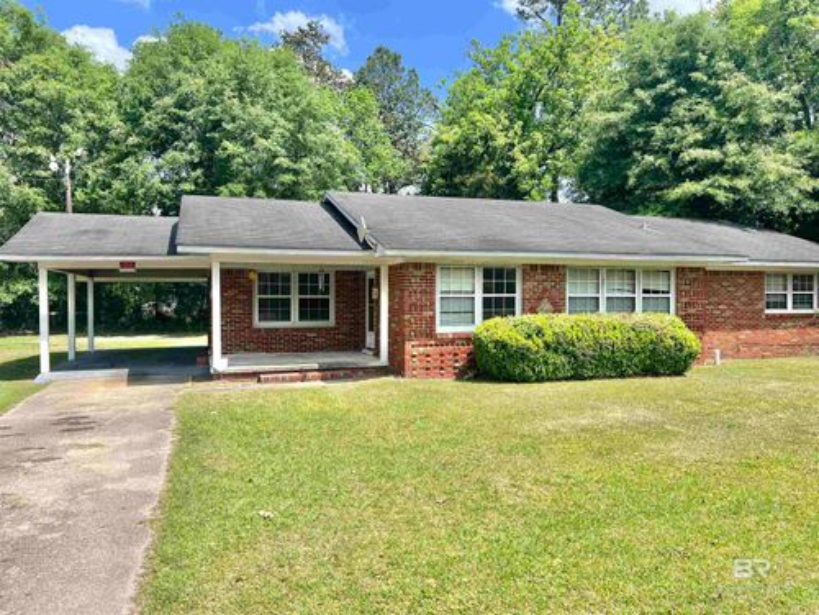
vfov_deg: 53.1
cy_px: 308
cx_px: 410
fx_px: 615
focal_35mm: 26
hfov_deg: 67.3
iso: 50
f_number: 1.5
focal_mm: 5.7
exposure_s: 1/2632
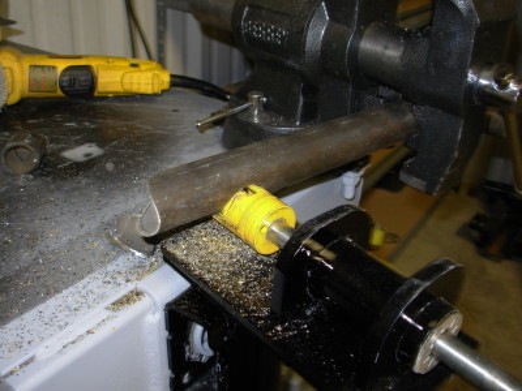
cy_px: 196
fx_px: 573
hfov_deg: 49.0
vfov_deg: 37.7
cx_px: 261
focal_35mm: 38
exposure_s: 1/32
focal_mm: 6.3
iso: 50
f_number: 2.9
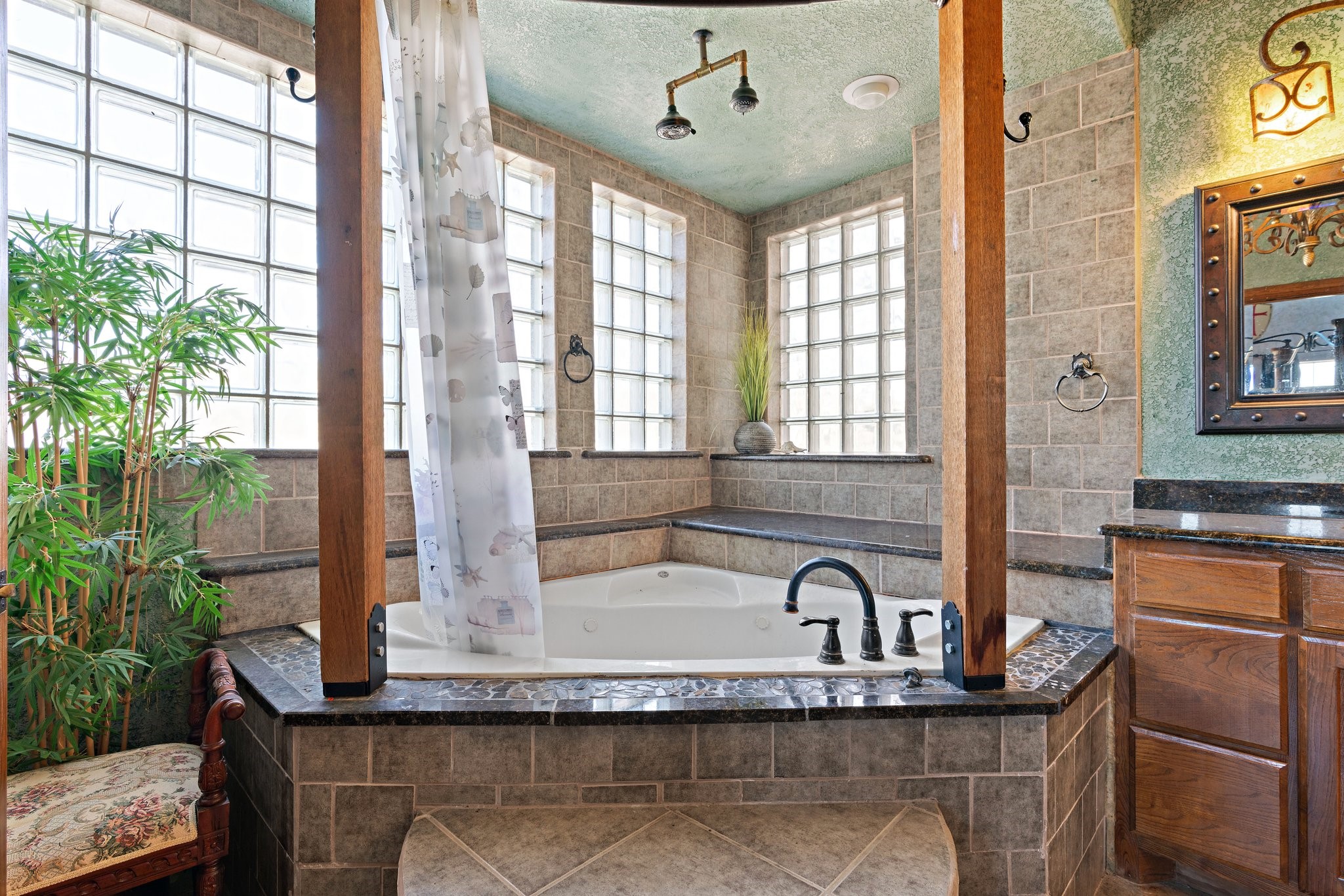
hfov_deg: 96.7
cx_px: 672
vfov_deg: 73.8
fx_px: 597
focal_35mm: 16
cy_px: 448
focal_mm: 16
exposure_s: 1/1.67
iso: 250
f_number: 9
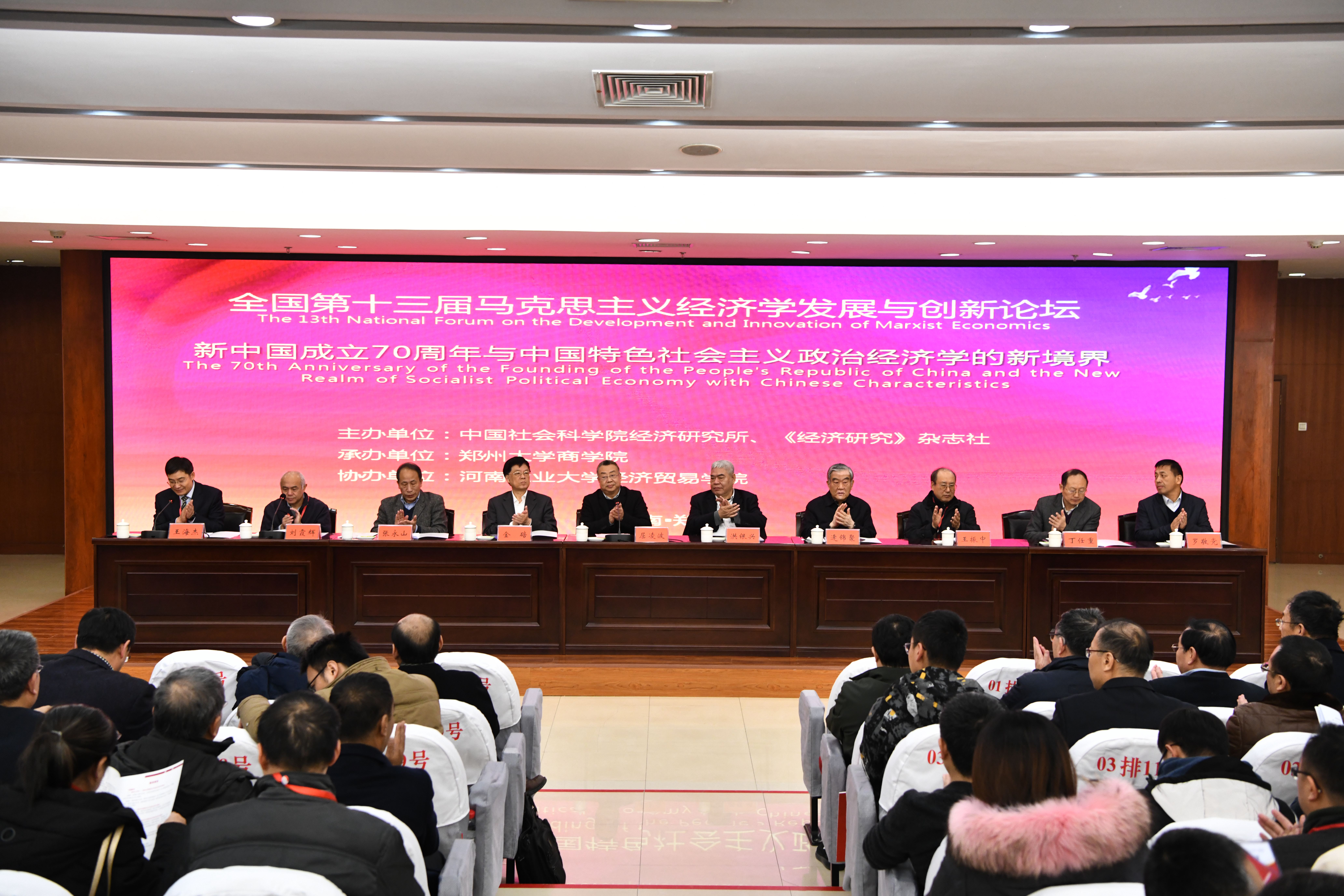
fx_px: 1680
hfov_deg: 43.6
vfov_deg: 29.9
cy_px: 448
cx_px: 672
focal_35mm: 45
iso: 2000
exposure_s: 1/80
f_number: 4.5
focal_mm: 45
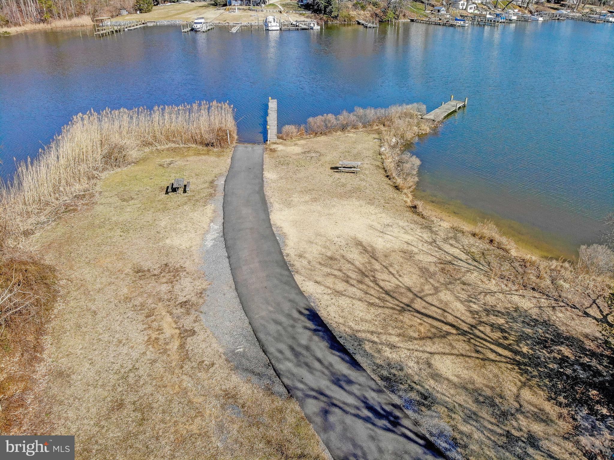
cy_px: 230
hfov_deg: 71.6
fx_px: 425
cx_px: 307
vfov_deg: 56.8
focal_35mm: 24
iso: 155
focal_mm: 4.5
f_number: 2.8
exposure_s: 1/93
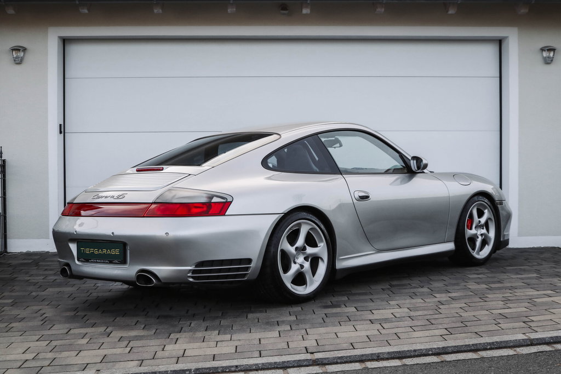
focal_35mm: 47
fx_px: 732
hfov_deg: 41.9
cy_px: 187
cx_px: 280
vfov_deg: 28.7
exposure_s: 1/160
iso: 125
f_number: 4
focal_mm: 31.6
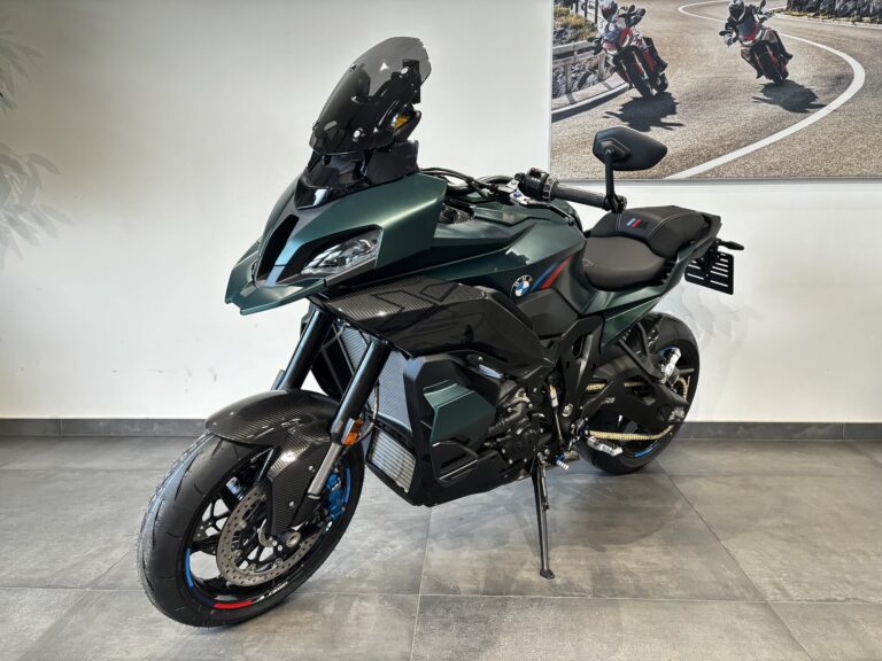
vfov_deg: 53.1
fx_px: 662
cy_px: 330
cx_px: 441
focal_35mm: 26
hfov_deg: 67.3
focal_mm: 5.96
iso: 250
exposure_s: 1/50
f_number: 1.6
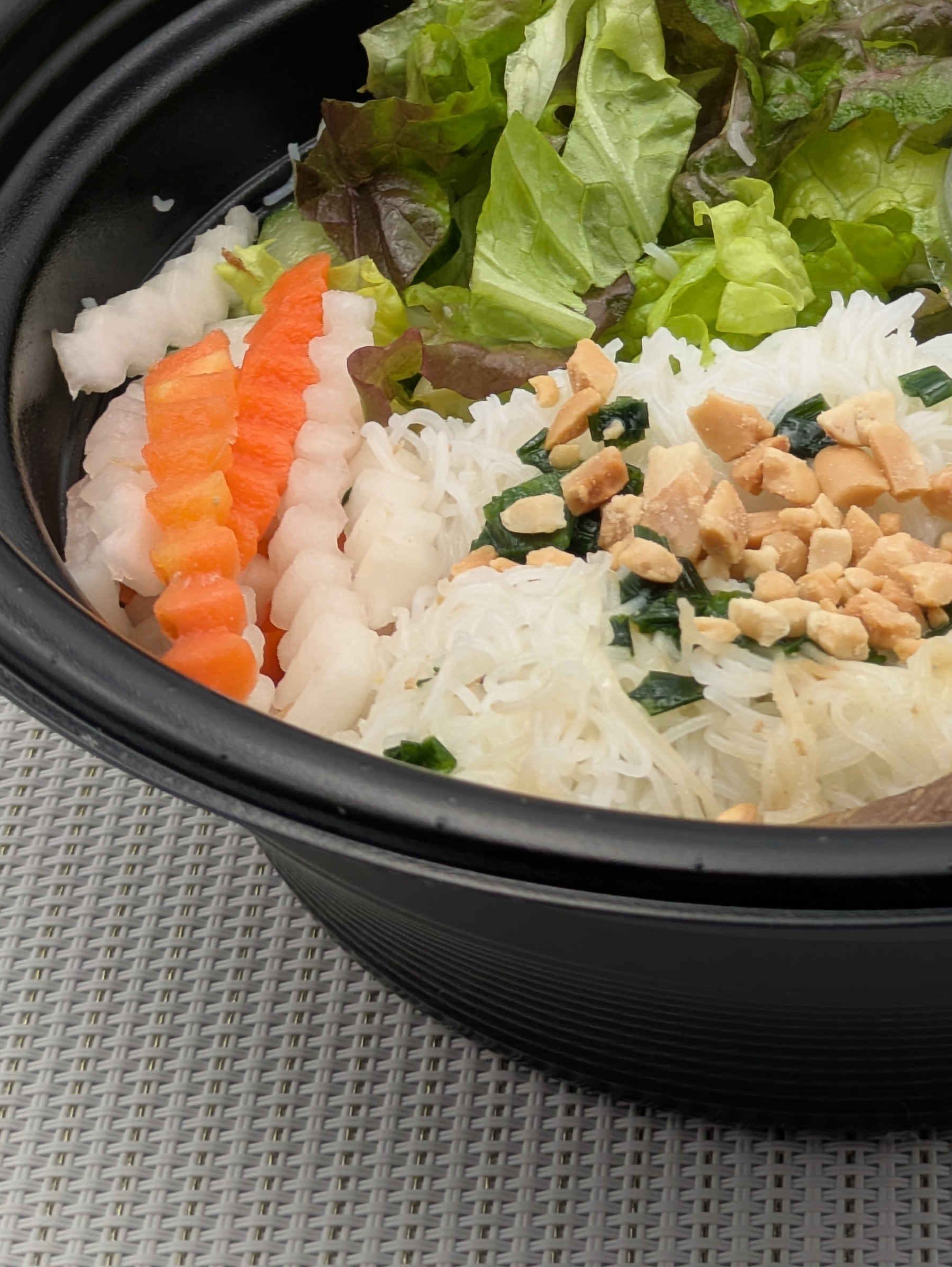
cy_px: 216
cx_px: 854
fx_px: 3627
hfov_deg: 14.8
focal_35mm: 99
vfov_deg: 19.6
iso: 47
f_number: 1.89
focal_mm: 5.43
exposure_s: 1/127
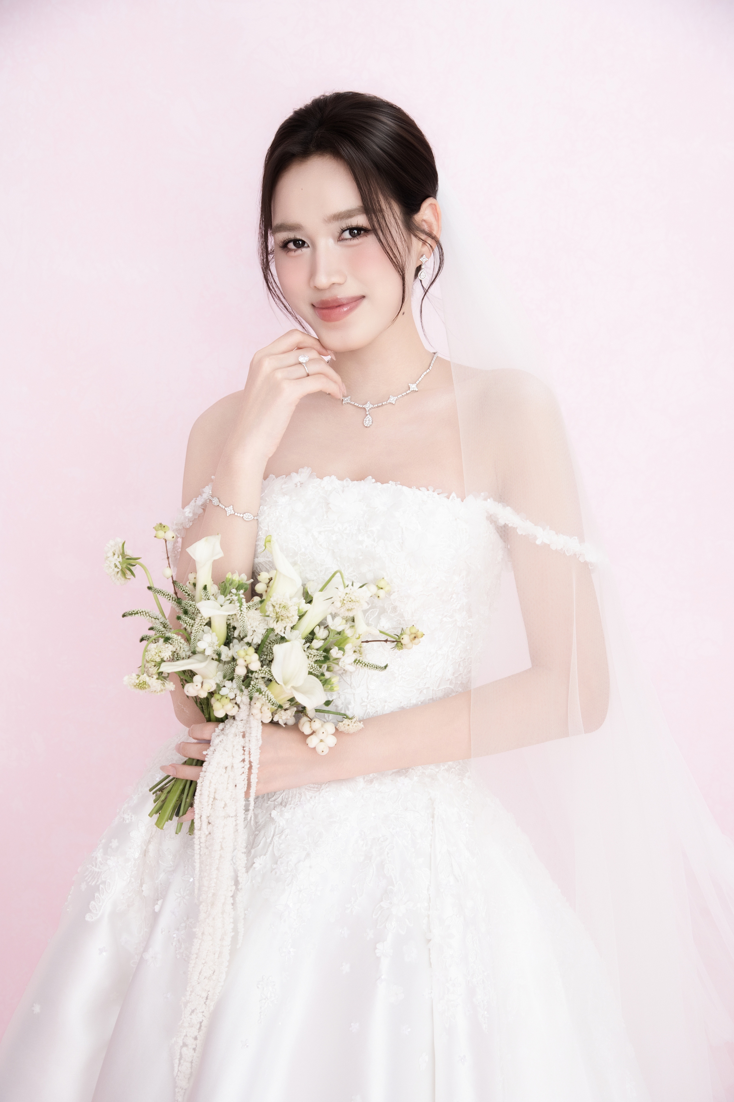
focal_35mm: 58
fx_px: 1774
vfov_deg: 34.5
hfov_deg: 23.4
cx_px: 367
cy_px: 551
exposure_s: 1/125
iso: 640
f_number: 6.3
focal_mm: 58
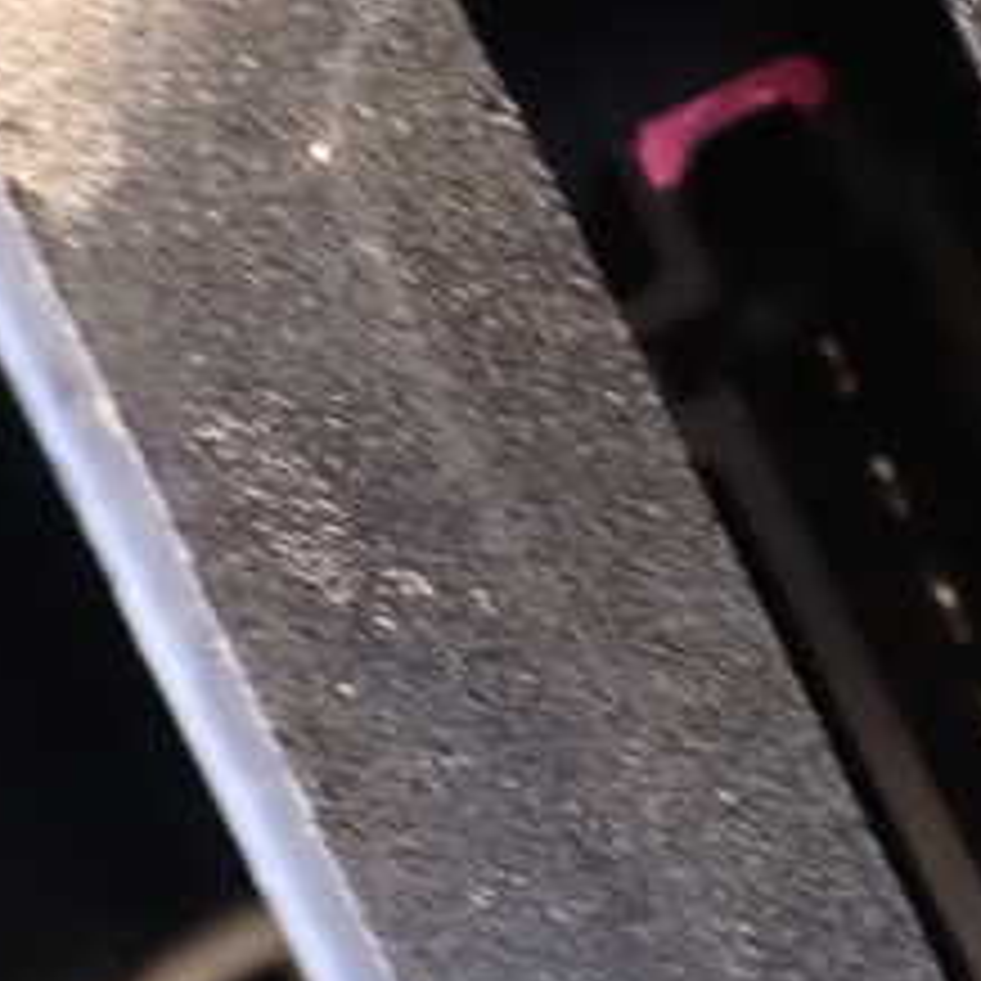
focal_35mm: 73
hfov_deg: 23.2
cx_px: 846
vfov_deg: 23.4
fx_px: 2341
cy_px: 252
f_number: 2.3
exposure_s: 1/25
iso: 1600
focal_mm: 5.4
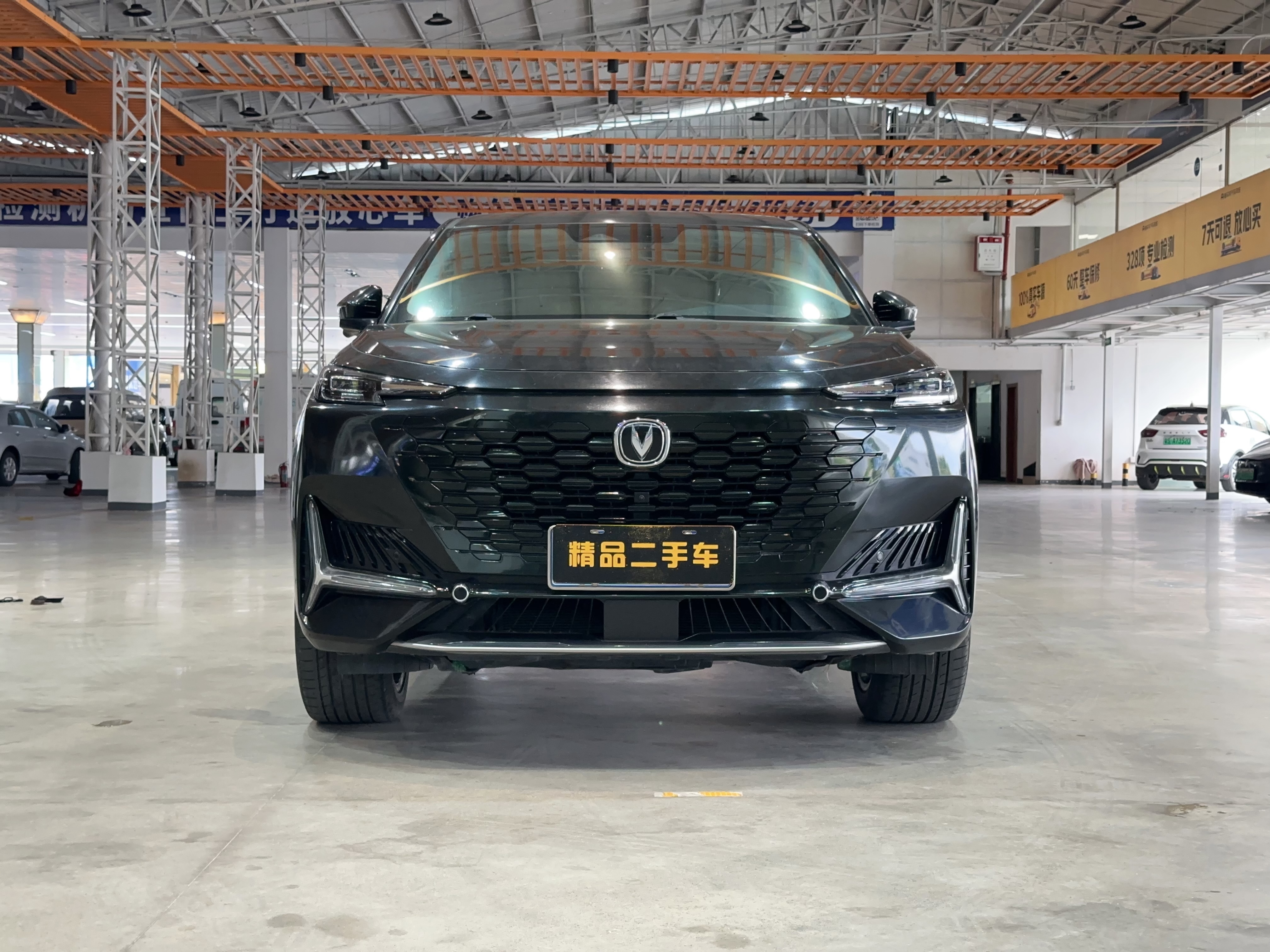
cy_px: 476
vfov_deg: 30.3
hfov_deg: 39.7
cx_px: 635
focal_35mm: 48
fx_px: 1761
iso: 100
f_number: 1.78
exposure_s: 1/50
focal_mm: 6.86
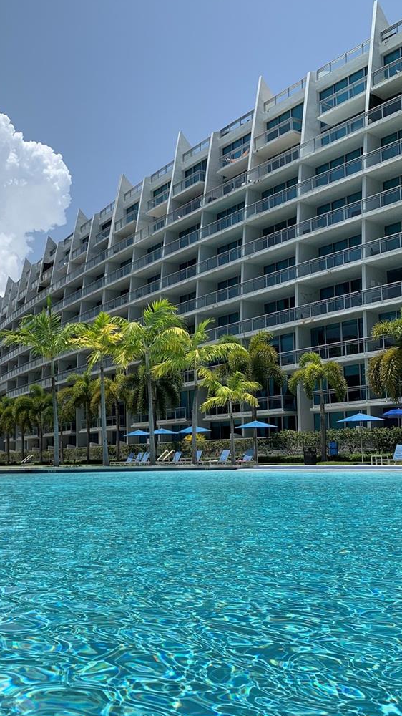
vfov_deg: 57.8
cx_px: 122
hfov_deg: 34.2
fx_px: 645
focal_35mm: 34
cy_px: 409
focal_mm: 4.25
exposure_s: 1/3650
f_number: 1.8
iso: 25
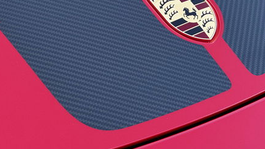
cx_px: 167
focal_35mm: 148
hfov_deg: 14.5
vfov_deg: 8.2
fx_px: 1040
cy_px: 13
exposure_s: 1/99
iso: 64
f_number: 2.8
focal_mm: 9
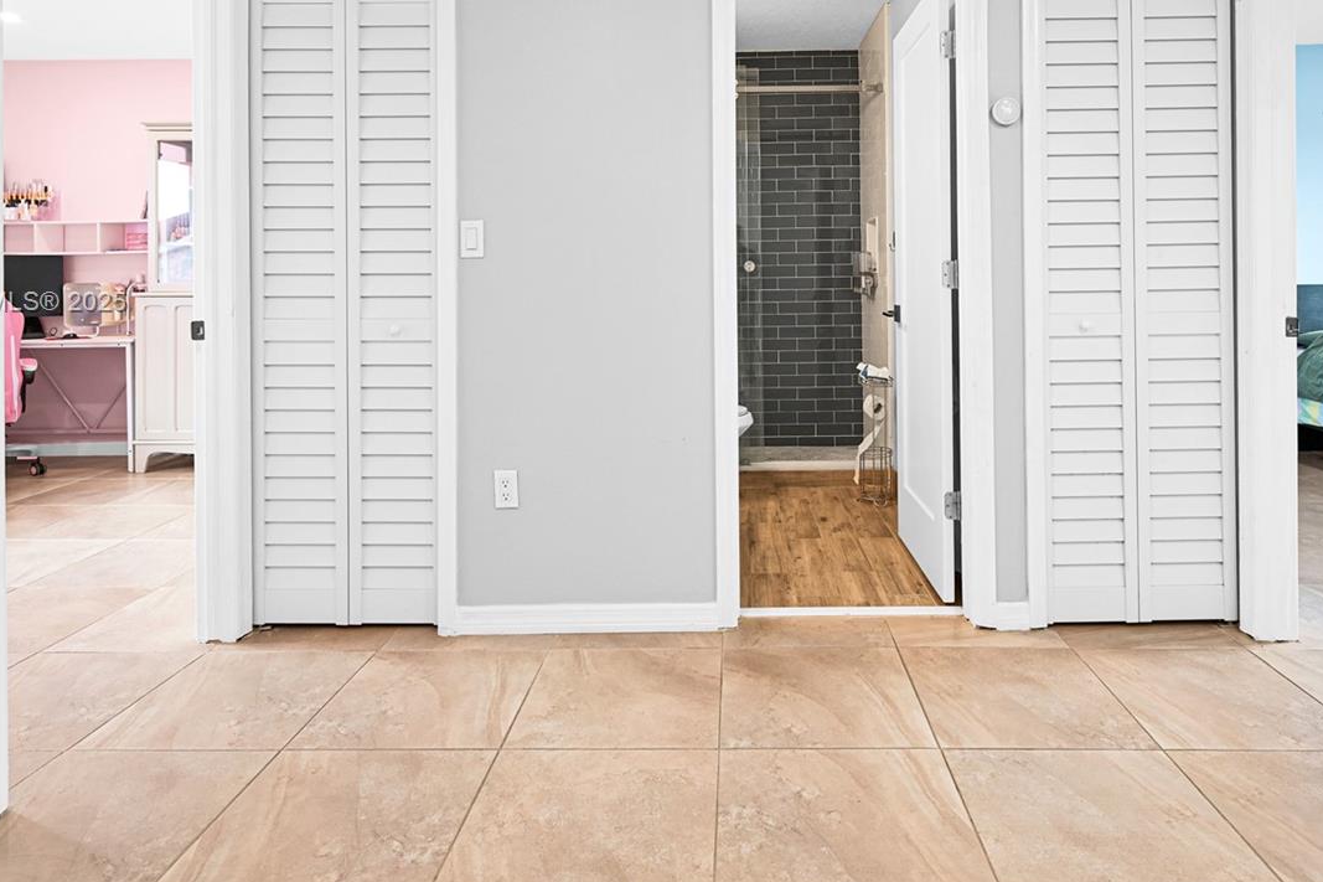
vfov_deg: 58.3
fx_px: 772
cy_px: 304
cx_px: 722
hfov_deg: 81.0
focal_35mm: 21
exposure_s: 1/15
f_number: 4
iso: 100
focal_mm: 14
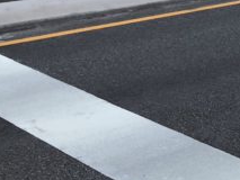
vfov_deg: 14.2
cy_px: -43
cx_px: 338
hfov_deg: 17.8
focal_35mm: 101
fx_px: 701
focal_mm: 3.99
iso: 25
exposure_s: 1/40
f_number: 1.8
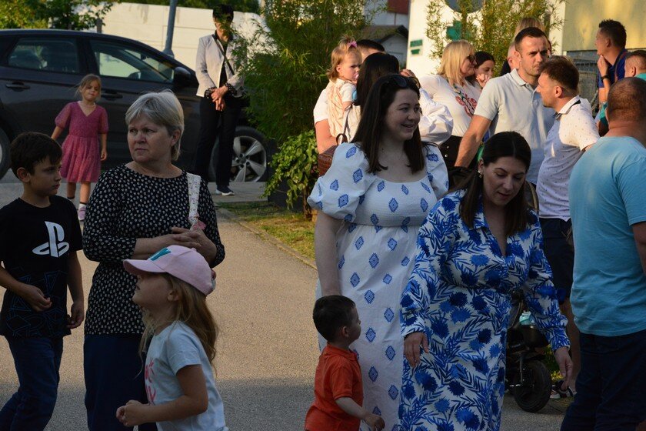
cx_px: 323
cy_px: 216
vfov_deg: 8.1
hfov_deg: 12.1
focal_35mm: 170
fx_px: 3050
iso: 4000
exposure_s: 1/1000
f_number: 16
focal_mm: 170
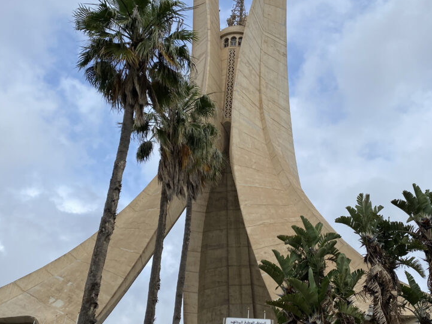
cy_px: 184
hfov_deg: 49.8
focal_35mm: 37
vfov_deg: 38.6
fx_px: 462
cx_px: 263
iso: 32
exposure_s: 1/2967
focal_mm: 4.25
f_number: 1.8
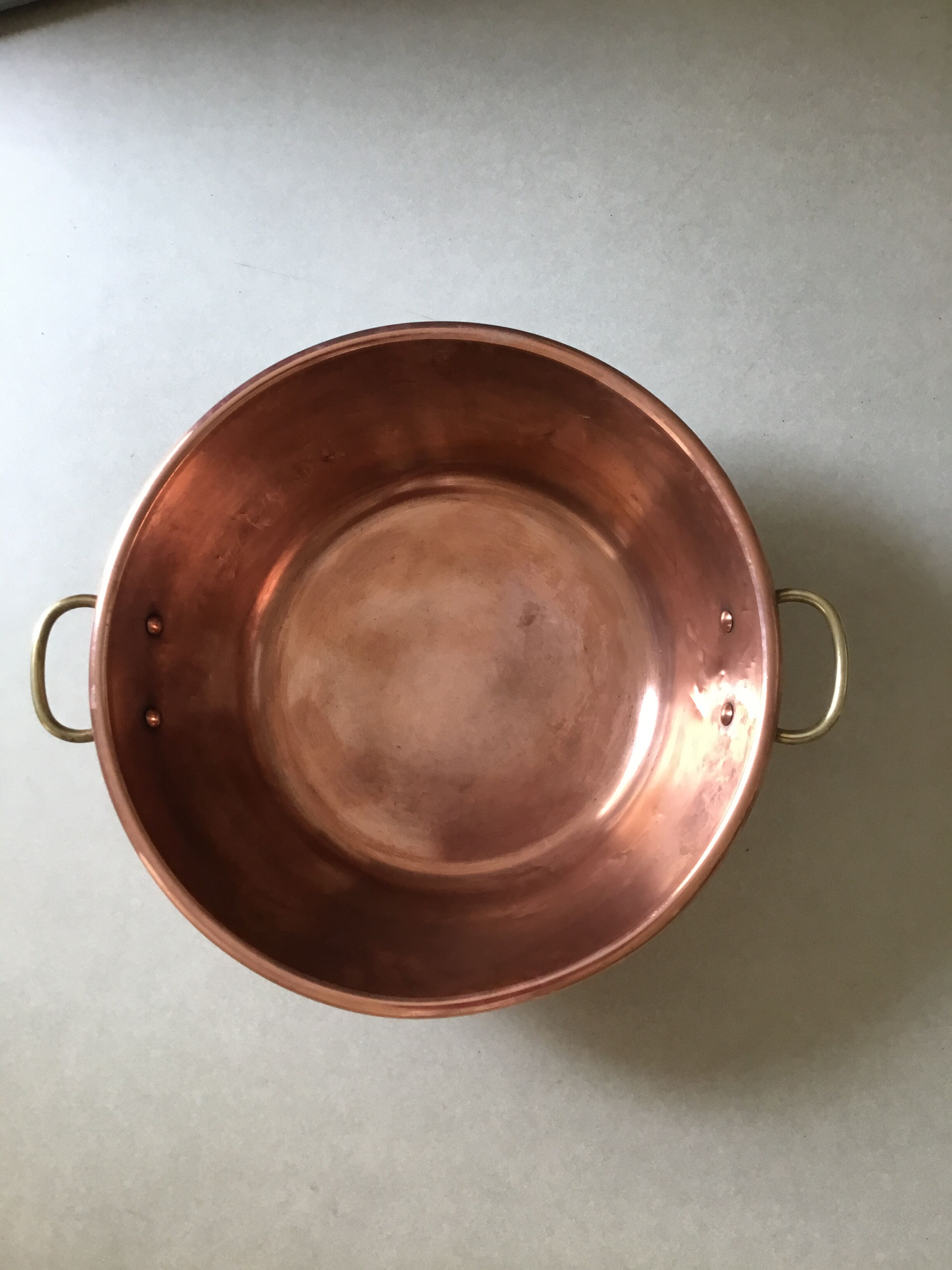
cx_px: 476
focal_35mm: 31
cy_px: 635
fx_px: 1137
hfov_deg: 45.4
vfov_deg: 58.4
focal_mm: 3.3
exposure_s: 1/33
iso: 32
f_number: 2.4
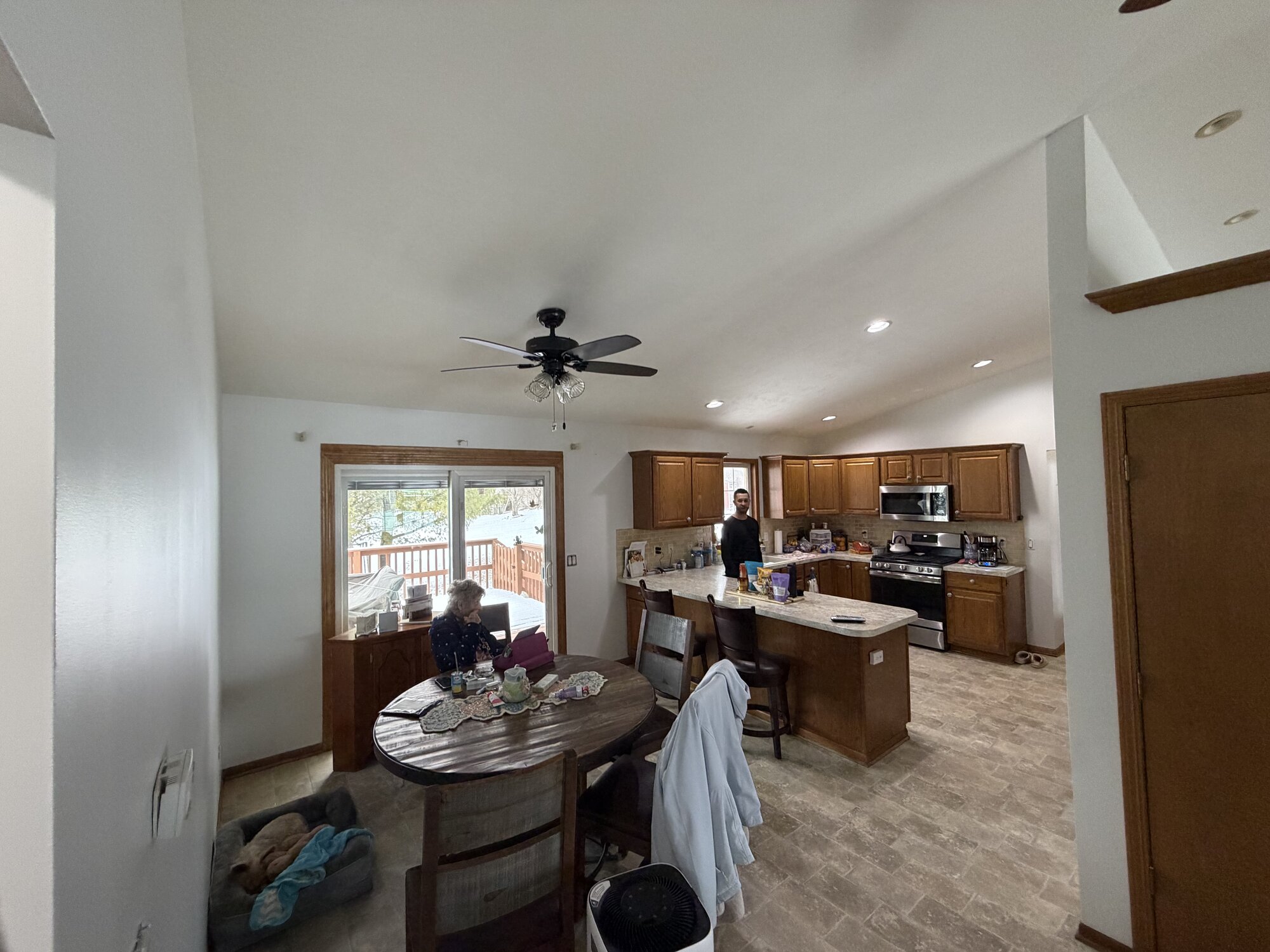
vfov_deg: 85.7
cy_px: 476
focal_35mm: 14
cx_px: 635
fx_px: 514
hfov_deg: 102.1
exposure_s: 1/60
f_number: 2.2
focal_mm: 2.22
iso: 320
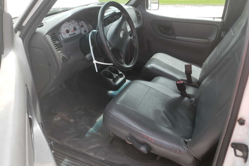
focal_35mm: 28
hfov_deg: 65.5
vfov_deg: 46.4
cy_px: 85
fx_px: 194
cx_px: 126
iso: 50
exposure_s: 1/667
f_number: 1.5
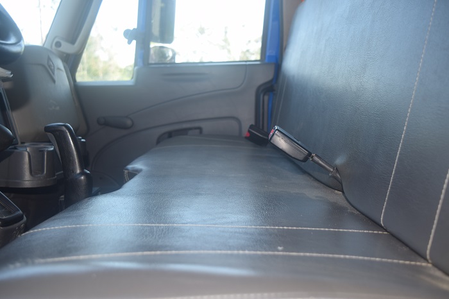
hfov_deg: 49.6
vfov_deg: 34.2
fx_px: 486
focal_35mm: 39
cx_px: 224
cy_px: 150
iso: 250
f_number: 5.6
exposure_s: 1/125
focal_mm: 26
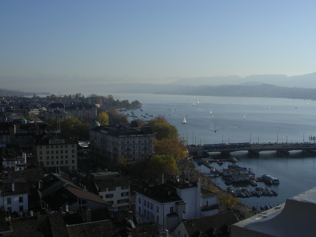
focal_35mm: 44
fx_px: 402
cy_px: 107
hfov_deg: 42.9
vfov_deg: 32.8
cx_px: 156
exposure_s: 1/438
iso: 100
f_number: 5.6
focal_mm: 5.8
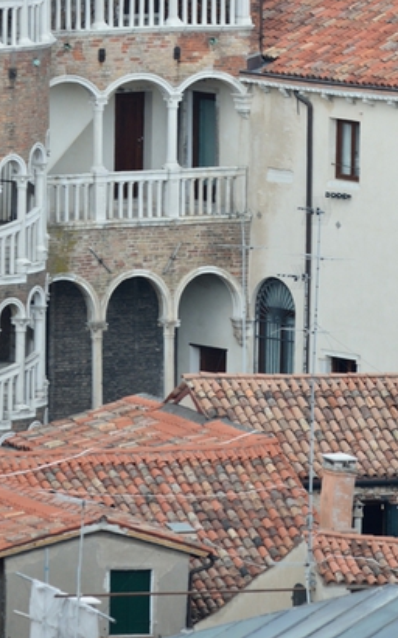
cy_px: 151
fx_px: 18096
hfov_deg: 1.3
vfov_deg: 2.0
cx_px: 120
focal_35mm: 1042
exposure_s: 1/640
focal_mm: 400
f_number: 5.6
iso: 320
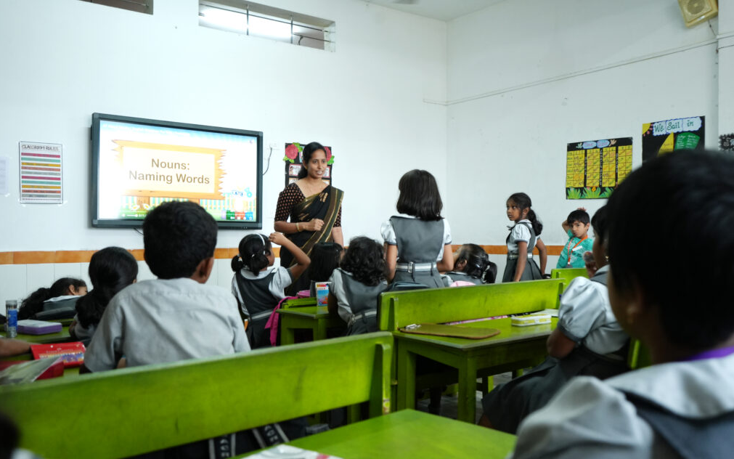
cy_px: 236
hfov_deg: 59.7
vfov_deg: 39.4
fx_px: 640
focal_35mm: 32
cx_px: 370
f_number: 4.5
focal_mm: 31
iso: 2000
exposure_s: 1/80
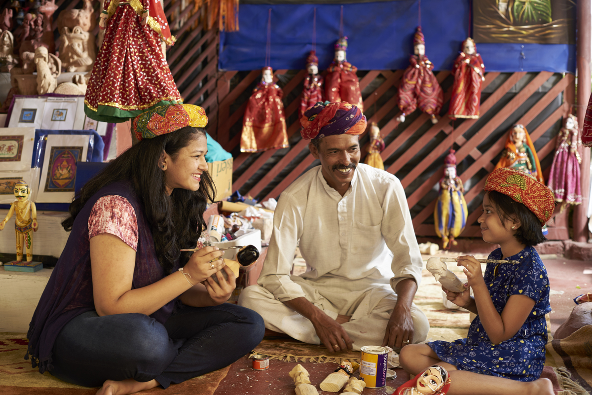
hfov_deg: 39.6
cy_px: 198
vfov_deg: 27.0
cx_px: 296
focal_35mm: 50
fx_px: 822
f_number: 3.2
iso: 100
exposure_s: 1/40
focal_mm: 50
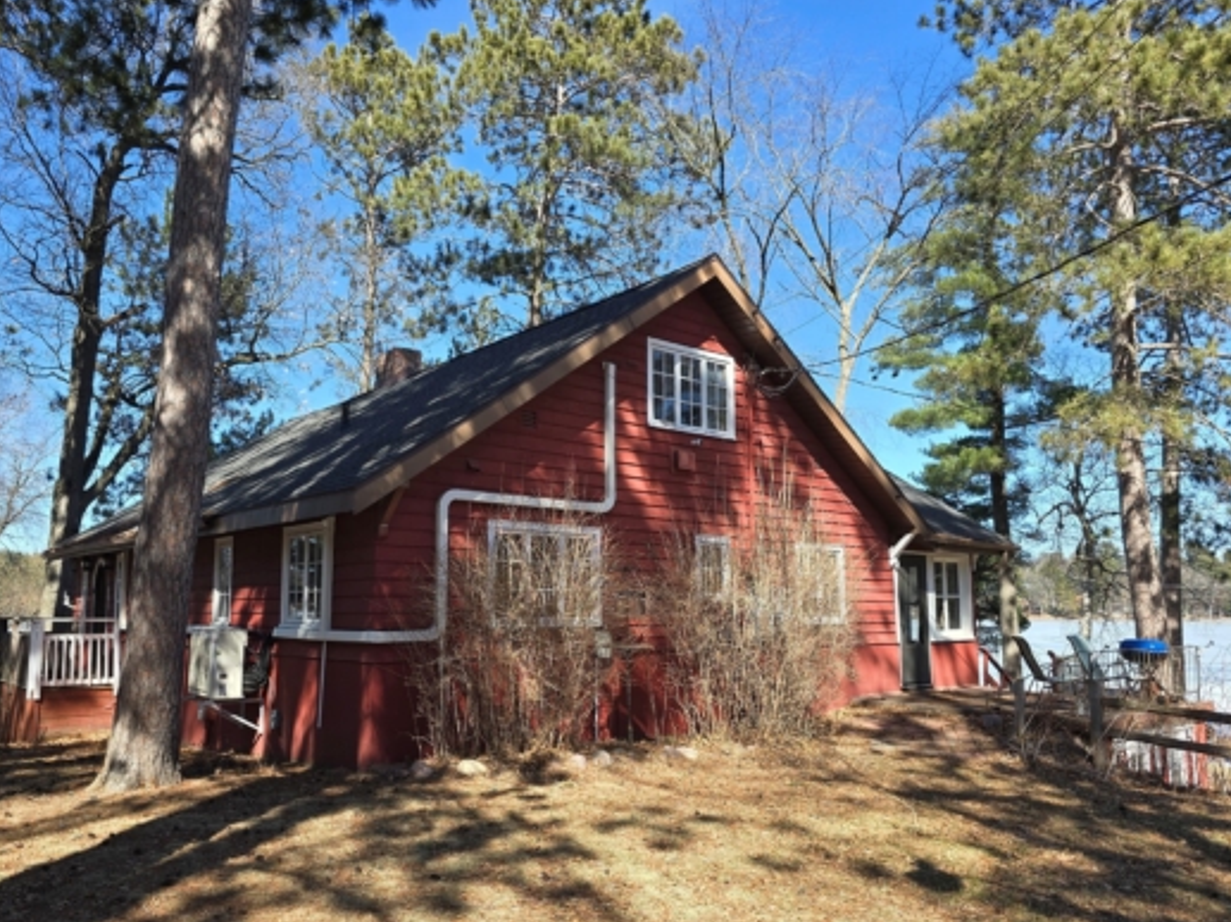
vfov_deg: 52.9
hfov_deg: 67.1
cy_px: 512
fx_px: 924
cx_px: 540
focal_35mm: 26
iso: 12
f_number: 1.7
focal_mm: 6.3
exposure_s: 1/257
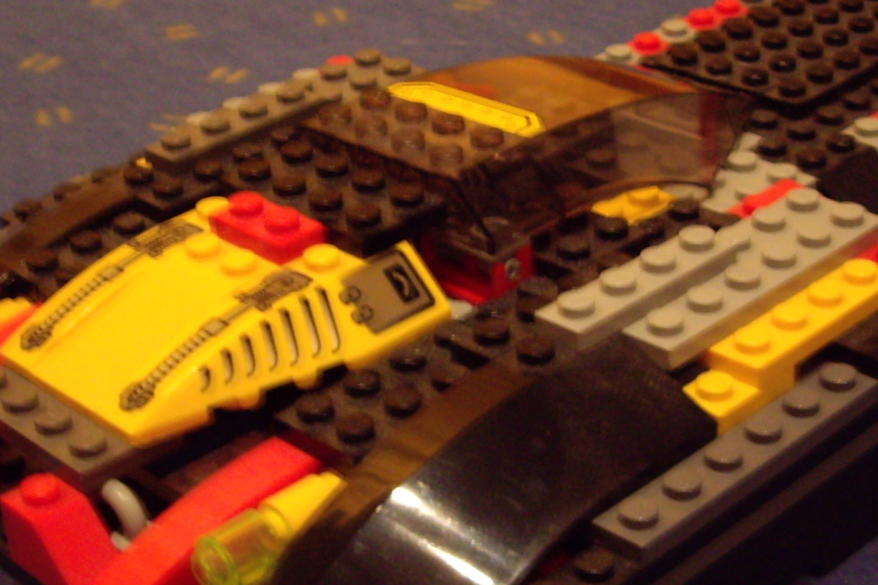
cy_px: 259
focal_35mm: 79
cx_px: 451
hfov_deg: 25.7
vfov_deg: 17.3
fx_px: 1926
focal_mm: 6.2
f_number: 2.7
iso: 200
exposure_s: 1/4
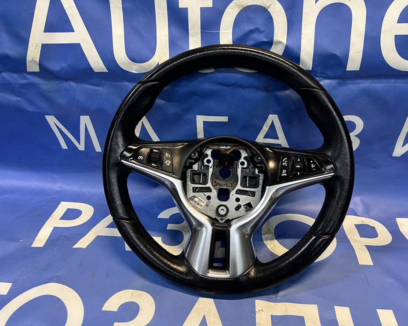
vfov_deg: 51.5
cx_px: 205
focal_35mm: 28
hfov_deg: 62.2
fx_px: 338
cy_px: 165
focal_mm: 5.7
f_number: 1.5
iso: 160
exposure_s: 1/50
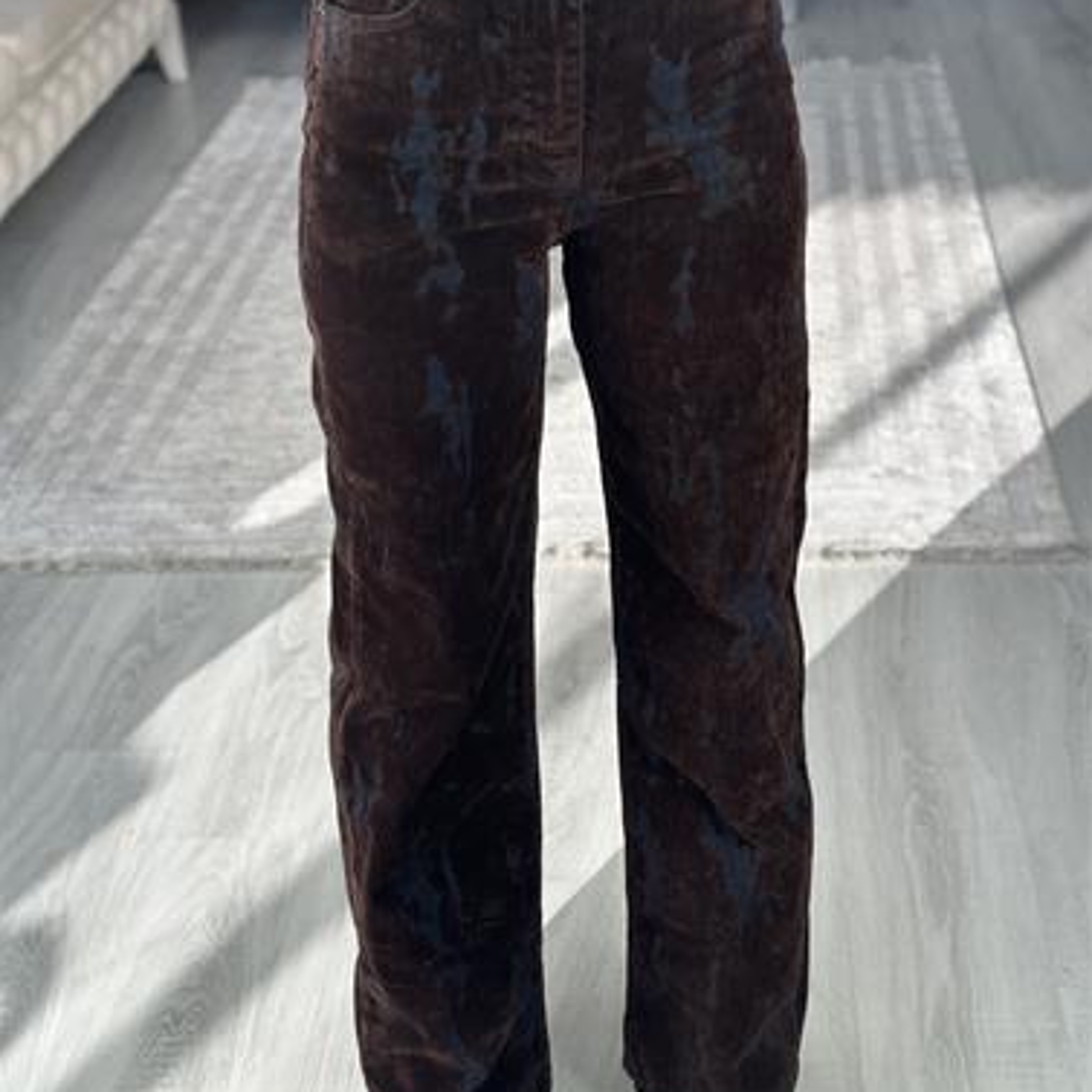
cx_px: 547
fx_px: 2034
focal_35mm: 57
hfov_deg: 30.0
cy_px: 562
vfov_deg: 30.0
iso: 80
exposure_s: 1/244
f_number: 1.78
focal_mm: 6.86
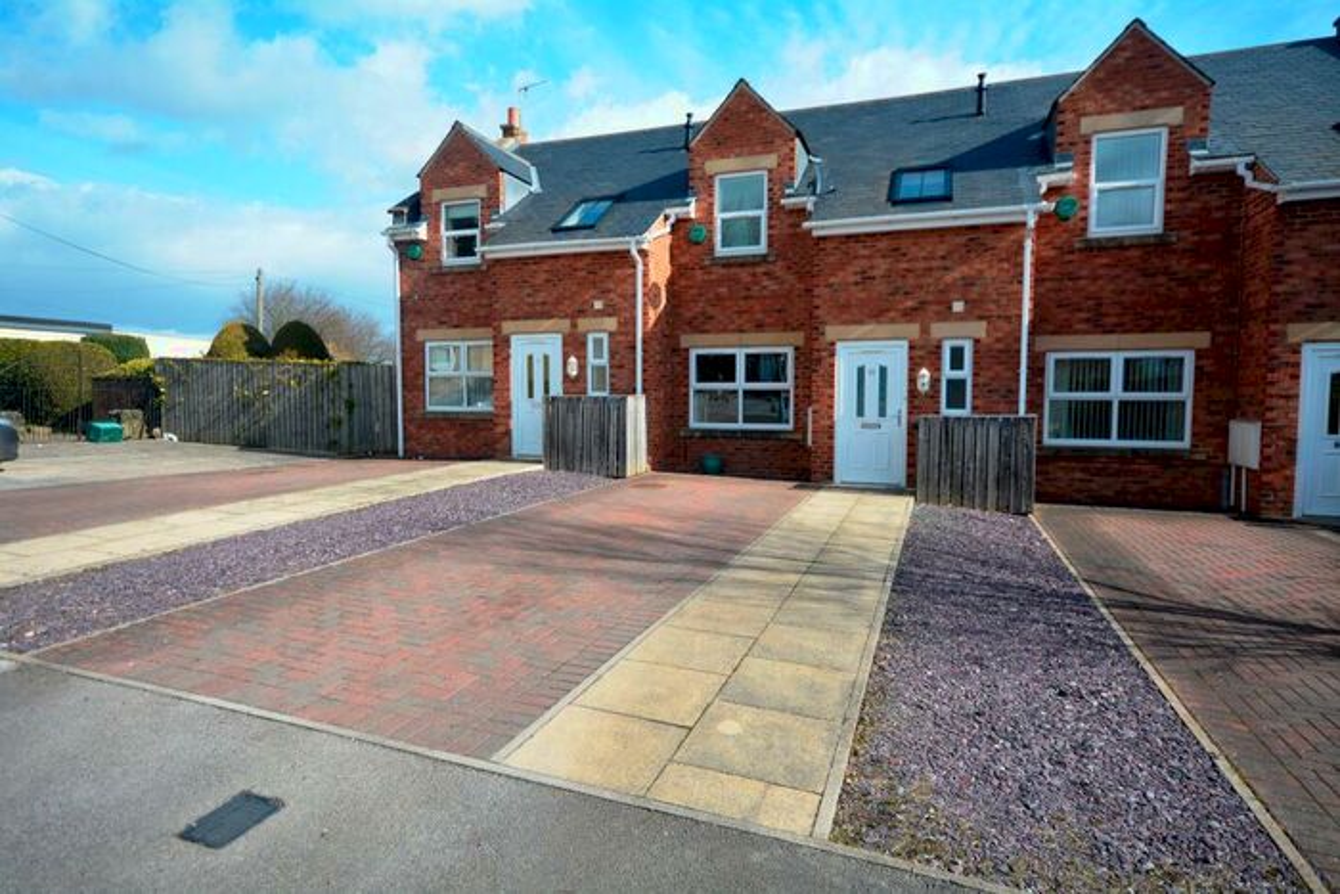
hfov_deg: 85.4
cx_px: 670
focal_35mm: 20
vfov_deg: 63.2
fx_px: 726
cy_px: 447
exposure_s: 1/250
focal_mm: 13
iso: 180
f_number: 8
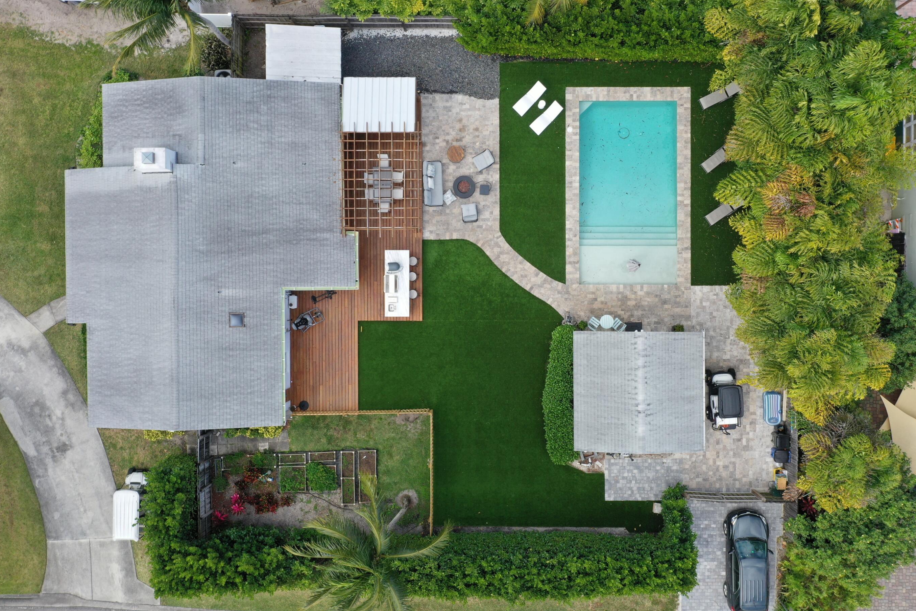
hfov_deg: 60.3
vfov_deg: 42.3
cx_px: 472
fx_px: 789
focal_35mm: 31
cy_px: 300
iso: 100
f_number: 5
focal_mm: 10.26
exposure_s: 1/244
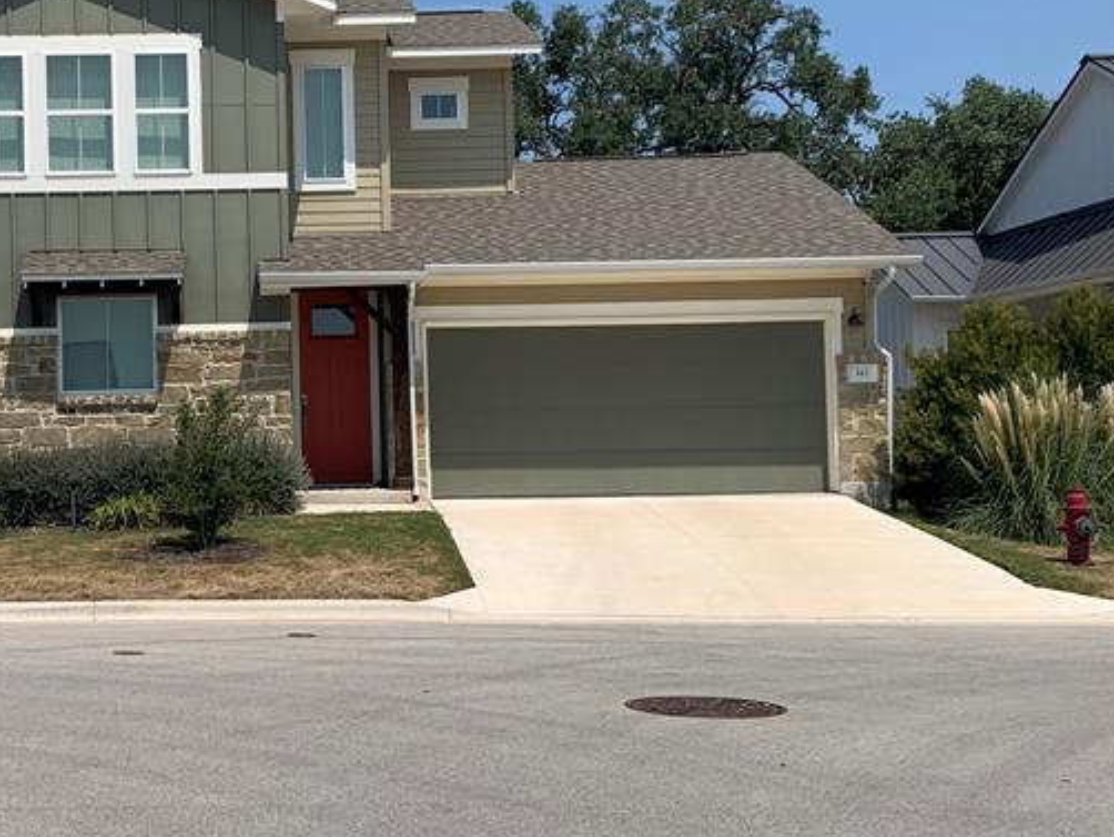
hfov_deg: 35.3
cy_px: 375
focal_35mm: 53
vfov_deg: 27.5
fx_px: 1706
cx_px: 275
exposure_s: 1/3650
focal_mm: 4.25
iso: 25
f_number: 1.8
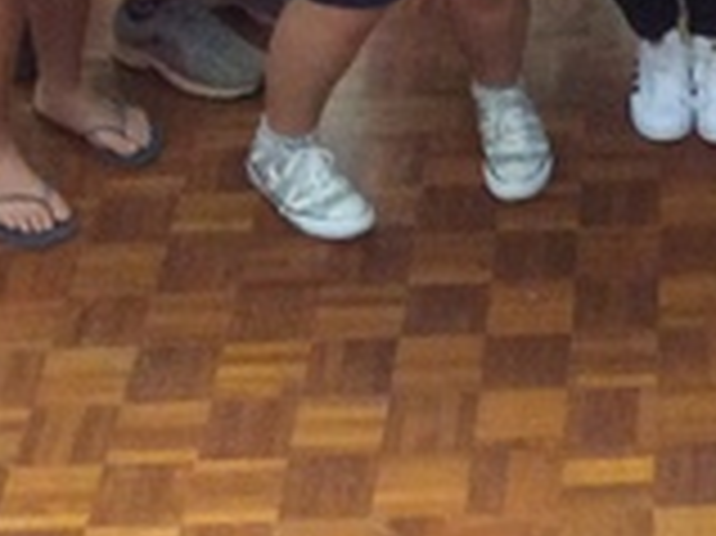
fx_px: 2997
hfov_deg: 13.4
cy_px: -437
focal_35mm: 145
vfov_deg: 9.7
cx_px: 784
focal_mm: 3.3
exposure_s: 1/20
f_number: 2.4
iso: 250
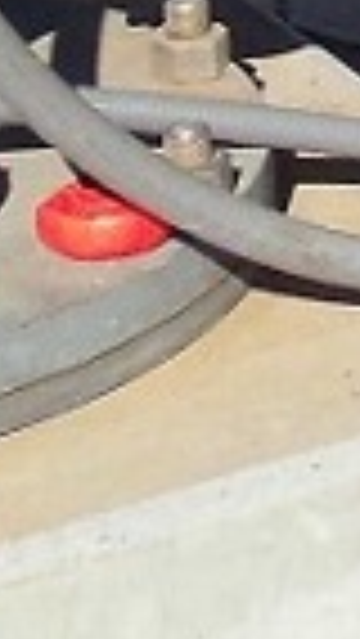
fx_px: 6000
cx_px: 1505
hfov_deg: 3.3
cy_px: -810
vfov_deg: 5.9
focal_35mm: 354
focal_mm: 6
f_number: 7.1
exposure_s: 1/320
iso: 100
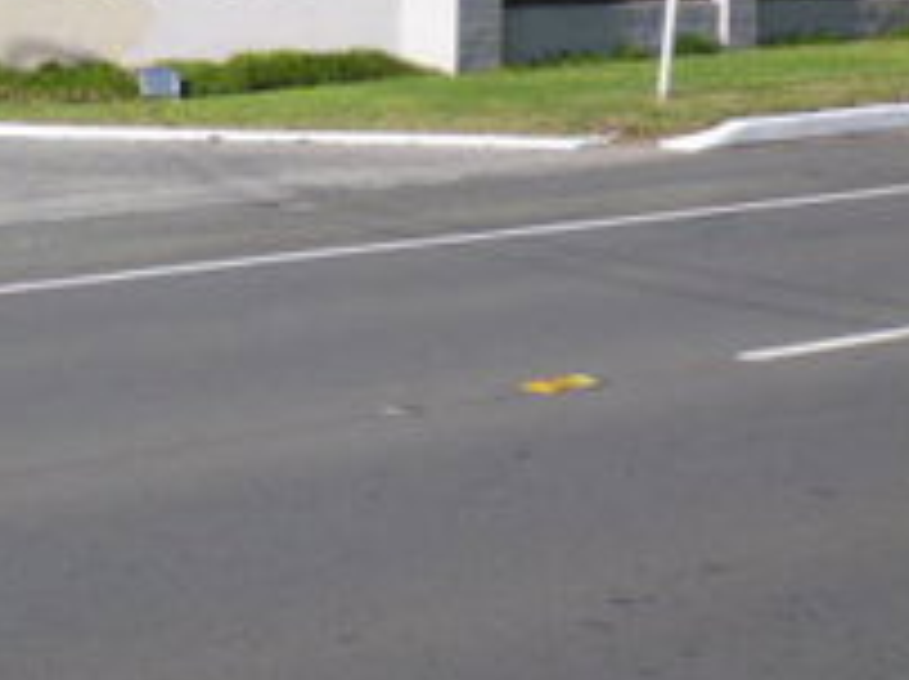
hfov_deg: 11.6
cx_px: 27
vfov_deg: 8.7
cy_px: -117
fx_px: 4433
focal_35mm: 169
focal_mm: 12.6
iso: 100
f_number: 5.4
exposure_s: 1/250
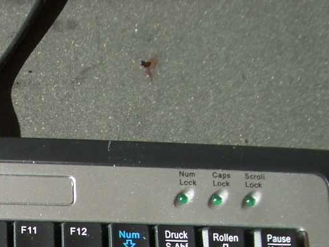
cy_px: 371
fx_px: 1064
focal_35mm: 112
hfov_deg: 16.8
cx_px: -71
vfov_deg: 12.6
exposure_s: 1/250
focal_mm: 5.8
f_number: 2.6
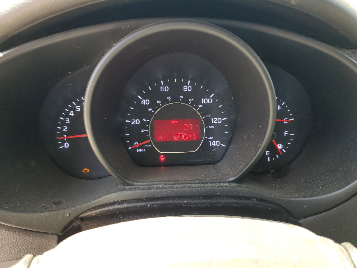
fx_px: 268
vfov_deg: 53.1
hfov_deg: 67.3
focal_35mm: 26
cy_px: 134
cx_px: 178
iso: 58
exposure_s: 1/120
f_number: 1.5
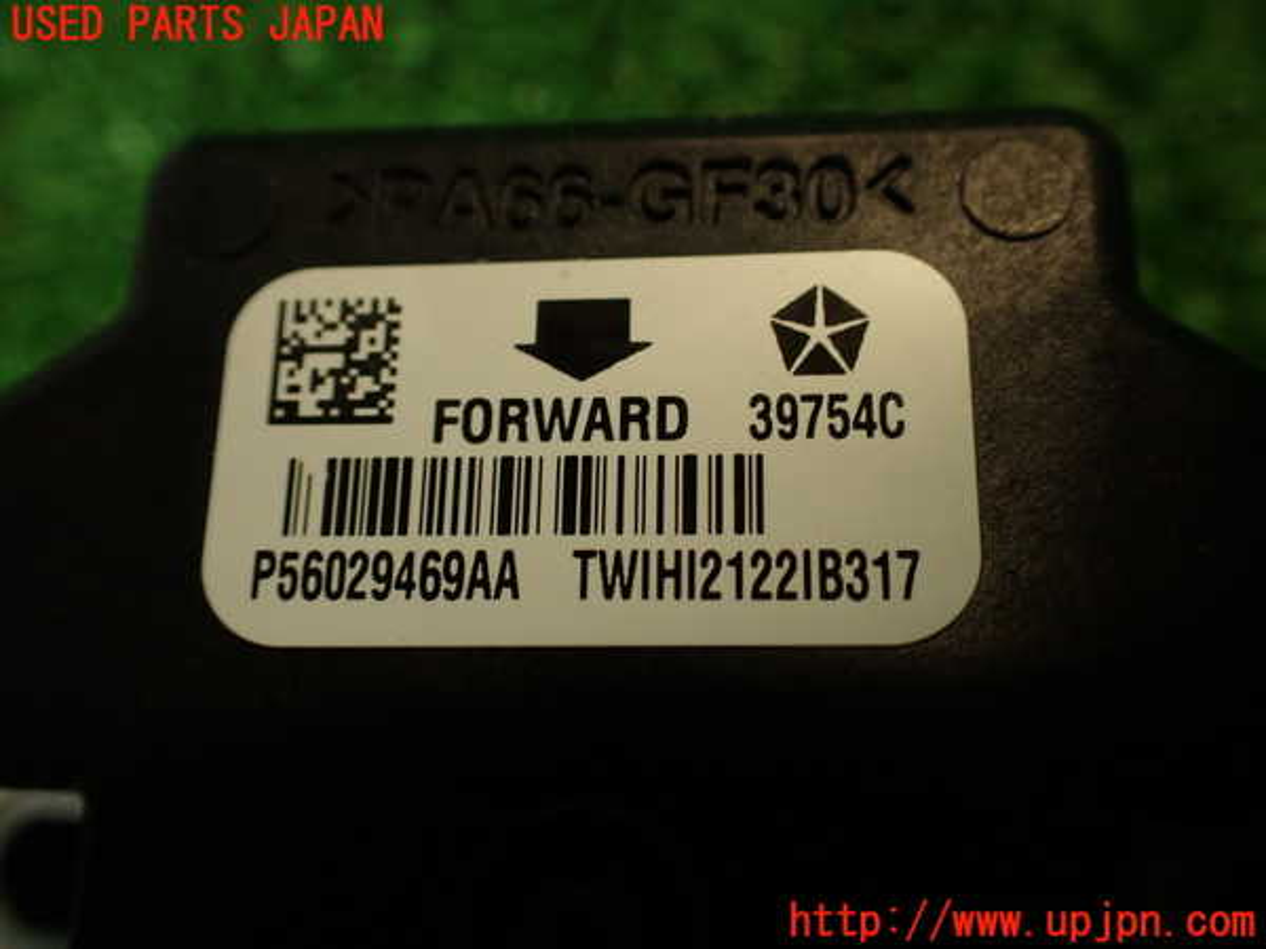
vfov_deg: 44.2
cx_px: 633
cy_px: 474
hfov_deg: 56.8
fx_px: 1170
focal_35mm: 32
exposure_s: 1/60
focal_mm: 5.79
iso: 200
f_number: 2.4
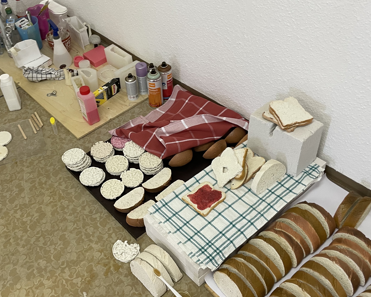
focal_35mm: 38
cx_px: 145
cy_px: 144
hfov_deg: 47.6
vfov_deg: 39.1
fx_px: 417
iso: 100
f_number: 1.6
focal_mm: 4.2
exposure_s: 1/50
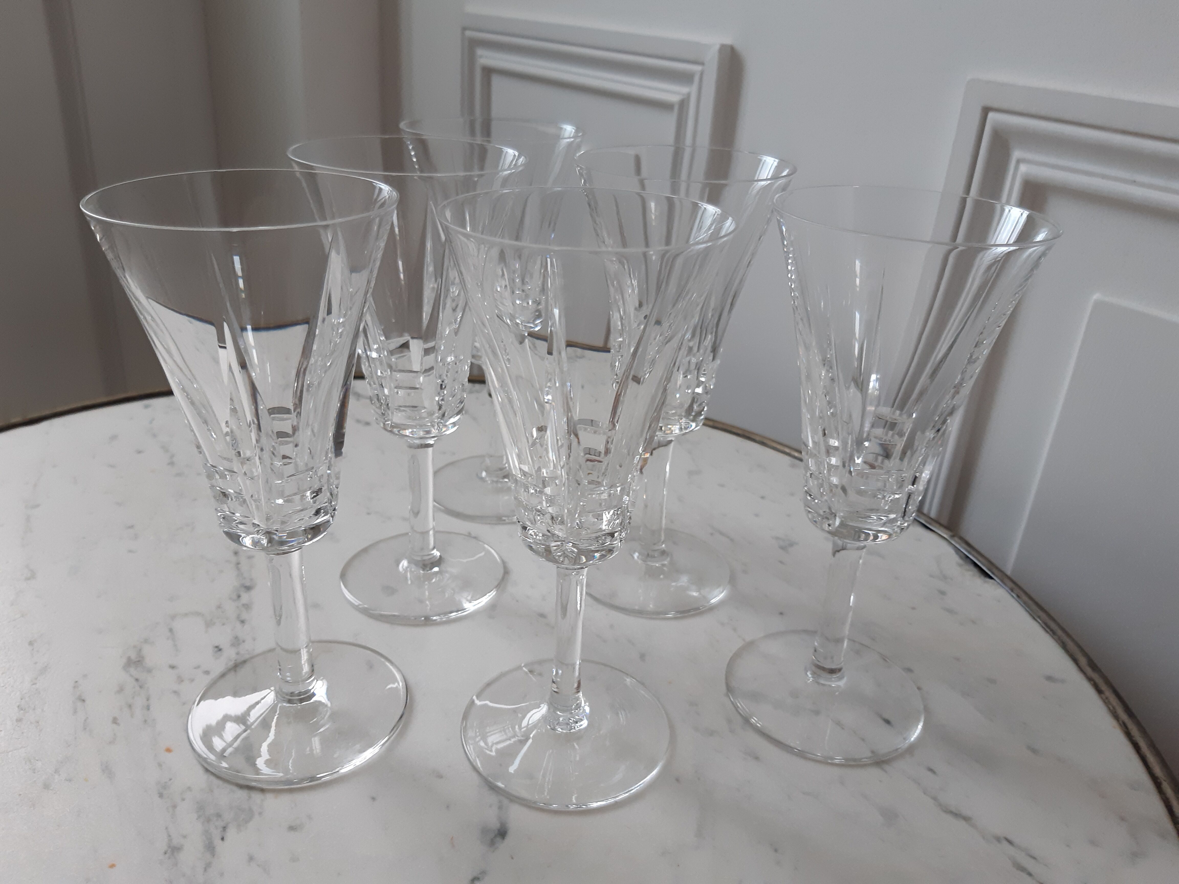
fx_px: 886
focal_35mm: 26
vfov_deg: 53.1
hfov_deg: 67.3
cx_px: 590
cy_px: 442
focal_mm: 3.92
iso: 125
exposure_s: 1/50
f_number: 1.7
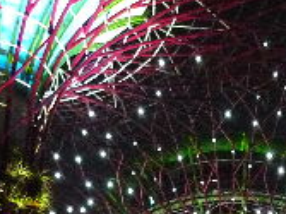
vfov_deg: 12.4
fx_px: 875
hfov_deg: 18.4
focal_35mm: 106
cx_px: 233
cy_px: 414
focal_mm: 5.1
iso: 800
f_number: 2
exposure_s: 1/13
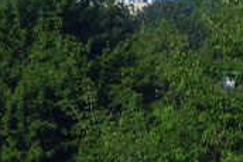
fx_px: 3540
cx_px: -545
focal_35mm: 524
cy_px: -72
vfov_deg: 2.6
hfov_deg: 3.8
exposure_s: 1/500
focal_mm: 27.86
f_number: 6.3
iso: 125
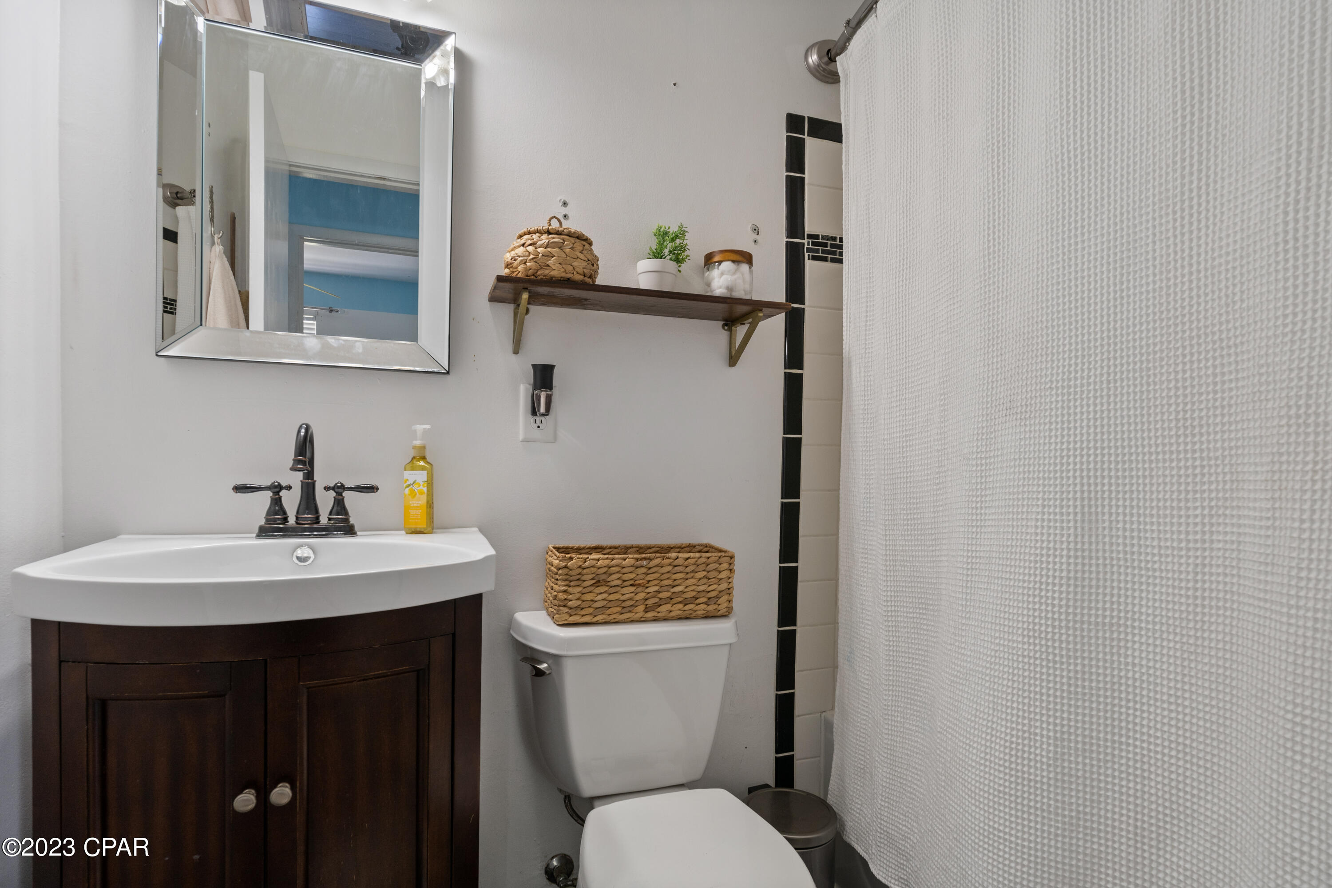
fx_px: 684
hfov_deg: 88.4
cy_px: 444
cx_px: 666
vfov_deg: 65.9
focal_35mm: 18
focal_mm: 18.5
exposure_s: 1/20
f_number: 8
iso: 400
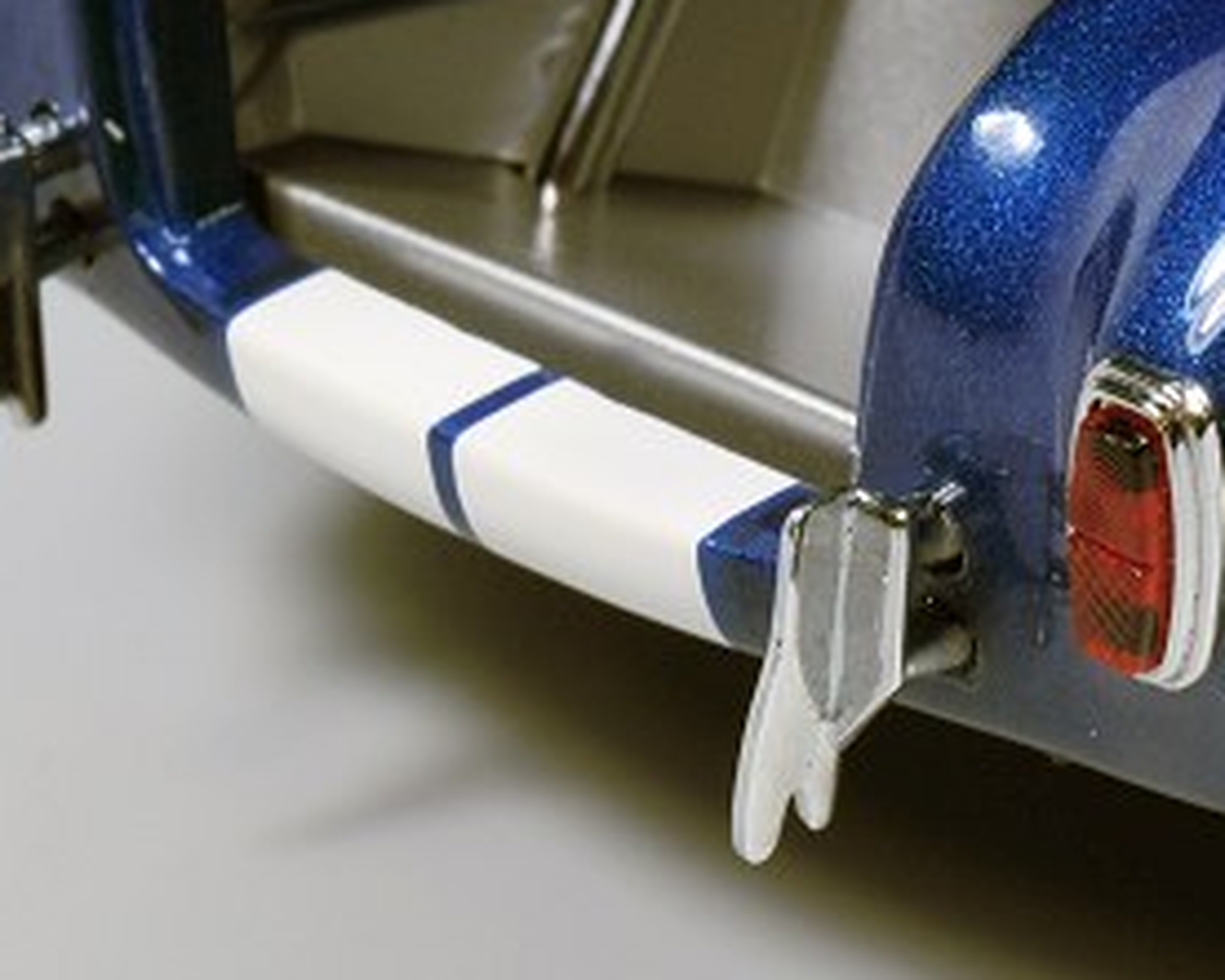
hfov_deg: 9.8
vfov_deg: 7.9
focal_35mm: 196
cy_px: 109
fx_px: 7109
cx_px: 1300
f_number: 18
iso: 100
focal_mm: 48
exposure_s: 1/2
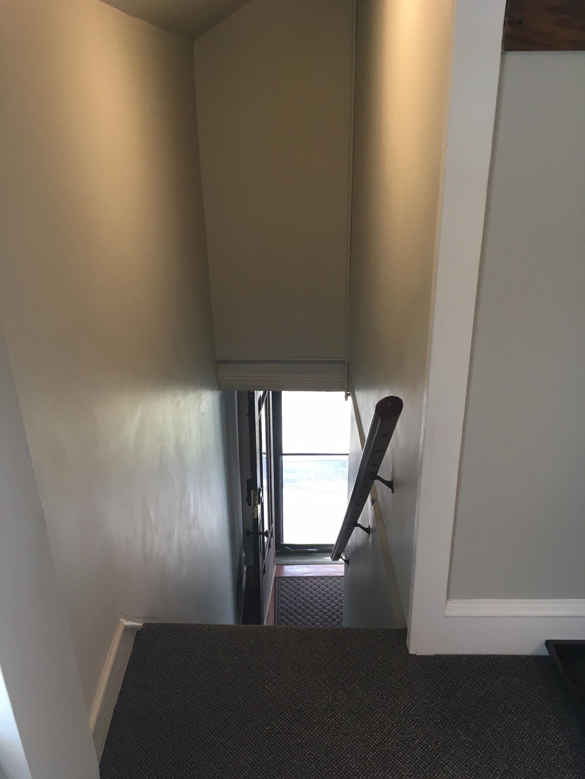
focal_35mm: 29
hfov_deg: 48.2
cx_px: 292
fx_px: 653
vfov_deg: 61.7
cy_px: 390
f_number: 2.2
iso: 40
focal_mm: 4.15
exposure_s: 1/30
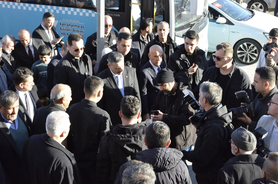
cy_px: 92
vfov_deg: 23.7
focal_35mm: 57
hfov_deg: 35.1
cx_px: 139
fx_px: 439
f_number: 13
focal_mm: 38
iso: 3200
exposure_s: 1/640
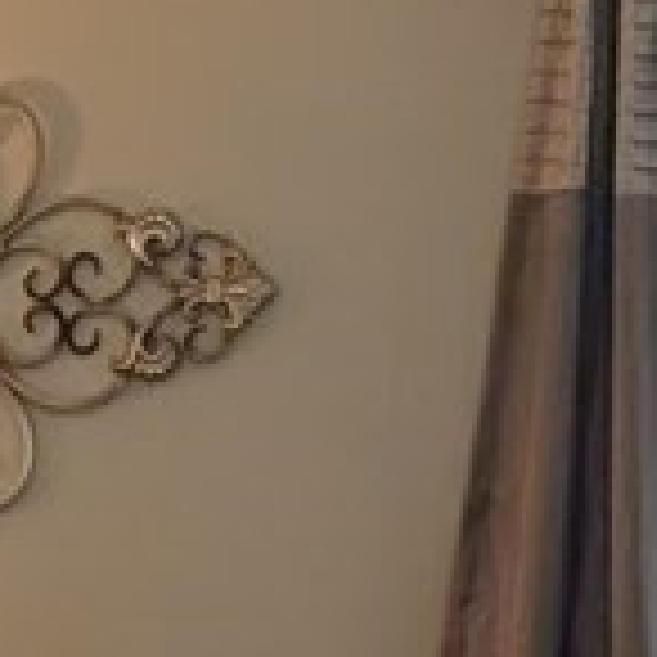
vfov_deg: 7.5
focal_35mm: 223
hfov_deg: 7.5
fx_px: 4788
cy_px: 1377
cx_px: -686
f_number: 1.68
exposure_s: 1/270
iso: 23
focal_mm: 6.9
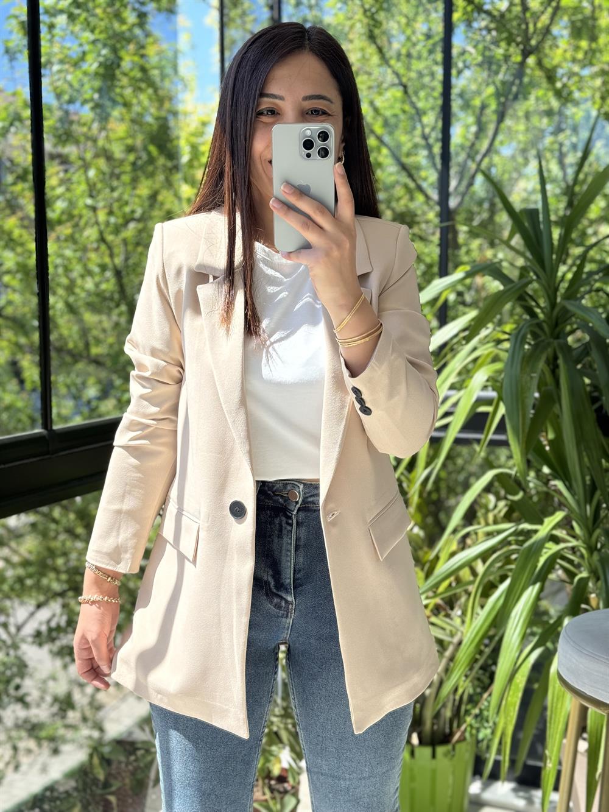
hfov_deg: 30.3
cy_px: 406
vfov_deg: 39.7
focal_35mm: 48
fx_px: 1126
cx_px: 304
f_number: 1.78
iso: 64
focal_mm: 6.76
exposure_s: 1/467
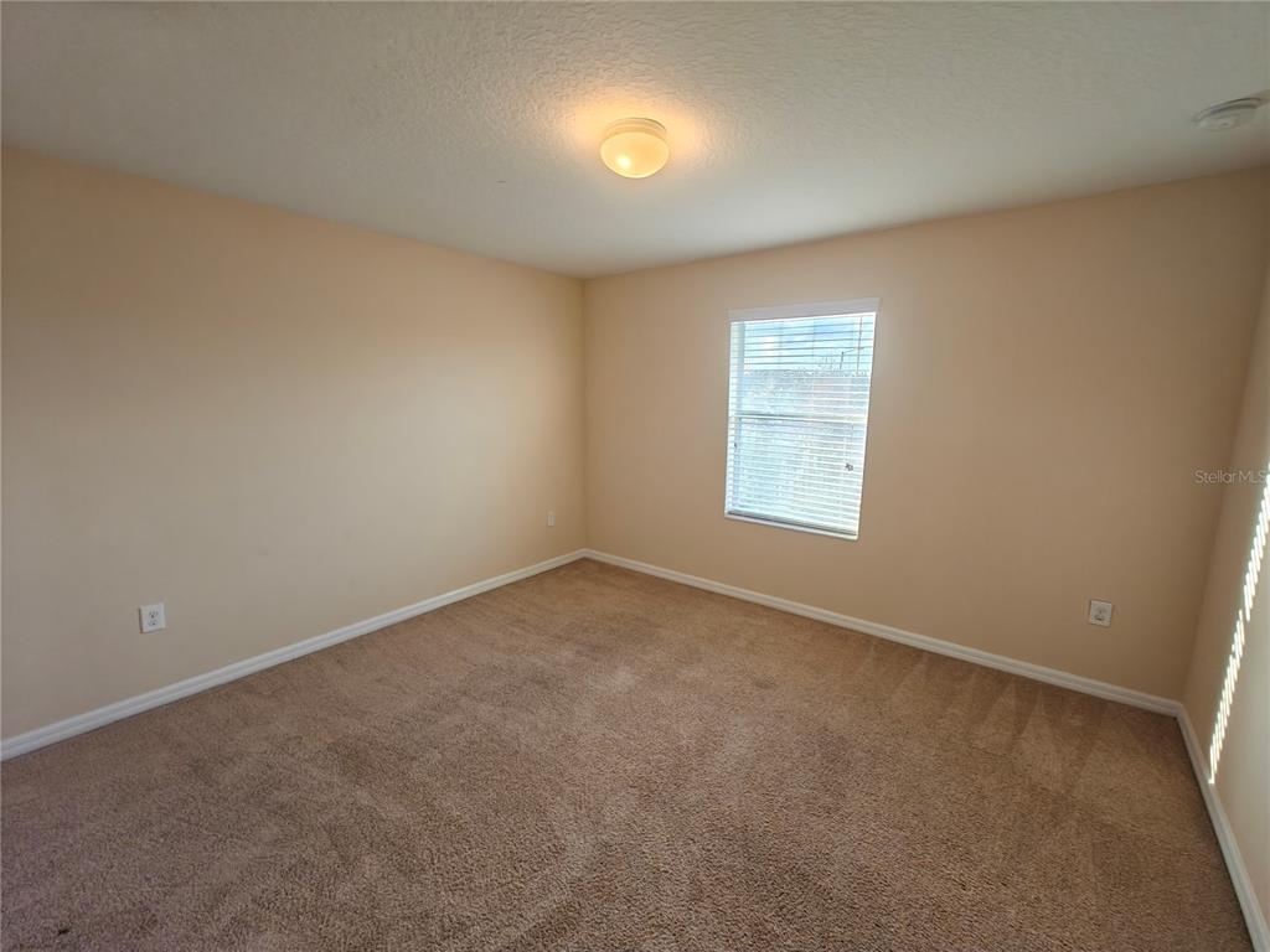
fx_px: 514
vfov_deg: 85.7
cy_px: 476
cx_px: 635
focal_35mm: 14
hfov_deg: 102.1
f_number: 2.2
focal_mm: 2.62
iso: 125
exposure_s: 1/50
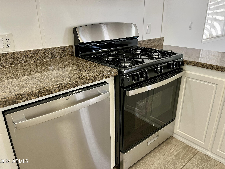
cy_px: 84
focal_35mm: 26
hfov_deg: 67.3
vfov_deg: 53.1
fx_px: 169
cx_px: 112
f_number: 1.6
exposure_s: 1/60
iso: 125
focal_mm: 5.1
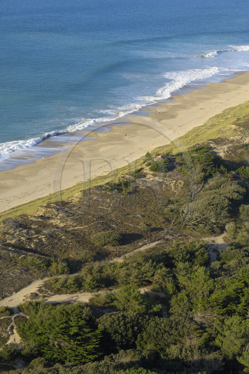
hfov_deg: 13.0
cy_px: 187
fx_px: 1093
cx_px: 124
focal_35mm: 105
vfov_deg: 19.5
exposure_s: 1/400
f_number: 5
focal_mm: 70
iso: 100
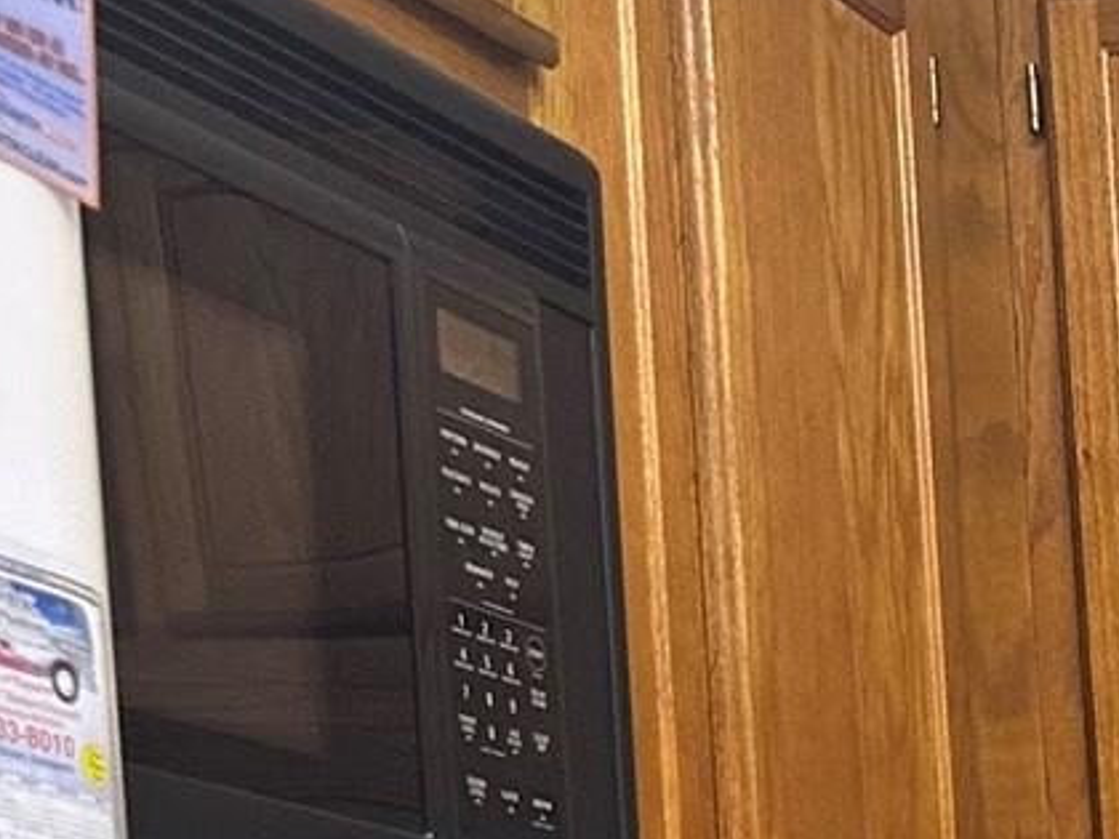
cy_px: 1545
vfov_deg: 11.6
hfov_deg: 14.2
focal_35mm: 117
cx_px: 2206
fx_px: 3782
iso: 200
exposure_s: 1/60
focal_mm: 6.86
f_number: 1.78
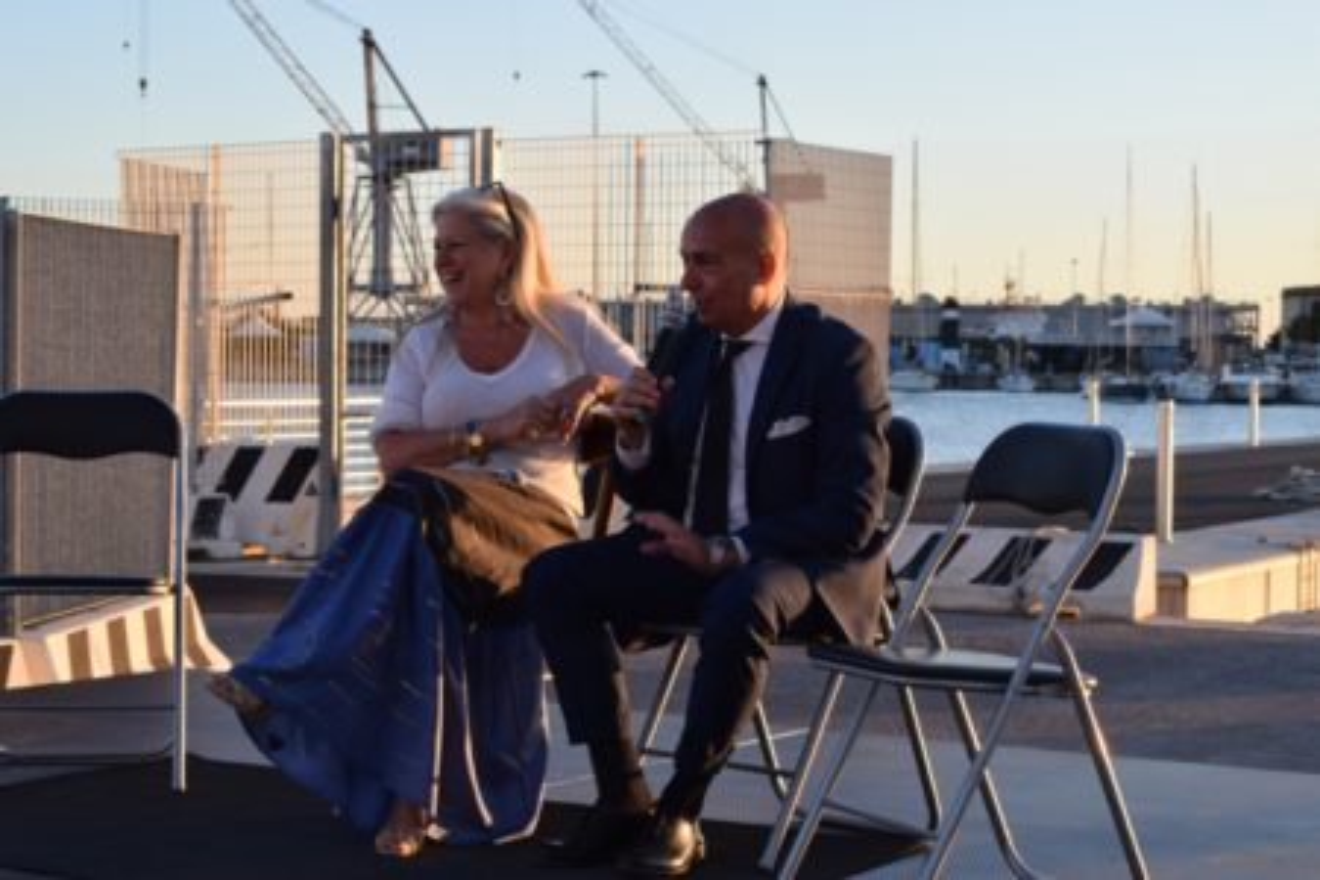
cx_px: 660
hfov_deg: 26.0
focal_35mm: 78
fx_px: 2860
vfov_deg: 17.5
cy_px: 440
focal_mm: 52
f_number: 10
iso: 160
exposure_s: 1/60
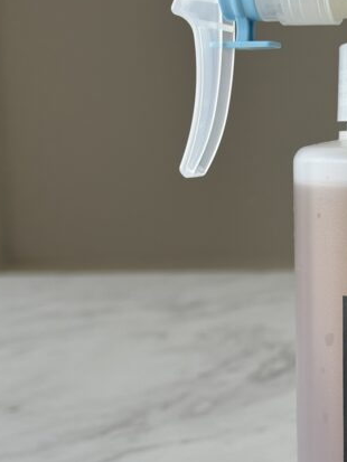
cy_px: 317
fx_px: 1242
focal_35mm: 93
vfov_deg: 21.0
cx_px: 266
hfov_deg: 15.8
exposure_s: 1/105
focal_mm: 6.76
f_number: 1.78
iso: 100
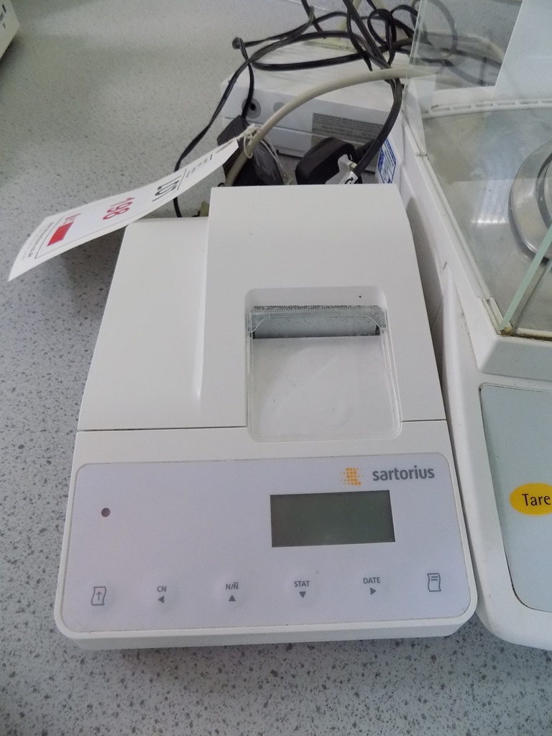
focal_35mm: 23
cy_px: 368
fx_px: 489
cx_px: 276
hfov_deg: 58.9
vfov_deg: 73.9
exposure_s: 1/25
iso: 400
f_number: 3.1
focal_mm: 4
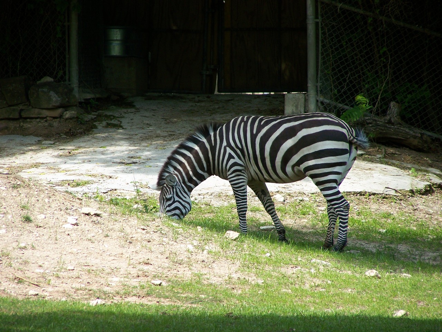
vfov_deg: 3.9
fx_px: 4854
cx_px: 221
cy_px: 166
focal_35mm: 380
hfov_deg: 5.2
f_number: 3.7
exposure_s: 1/320
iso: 80
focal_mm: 63
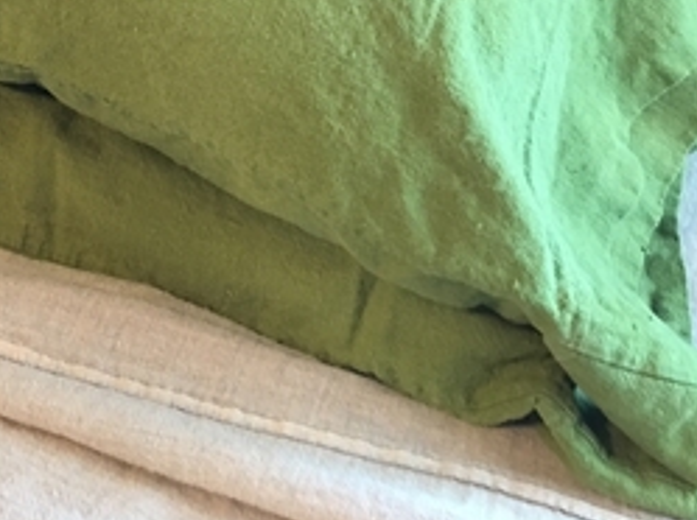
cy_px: -78
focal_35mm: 70
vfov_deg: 19.9
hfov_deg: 26.7
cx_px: 53
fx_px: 1407
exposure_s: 1/4
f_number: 2.2
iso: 64
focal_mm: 4.15
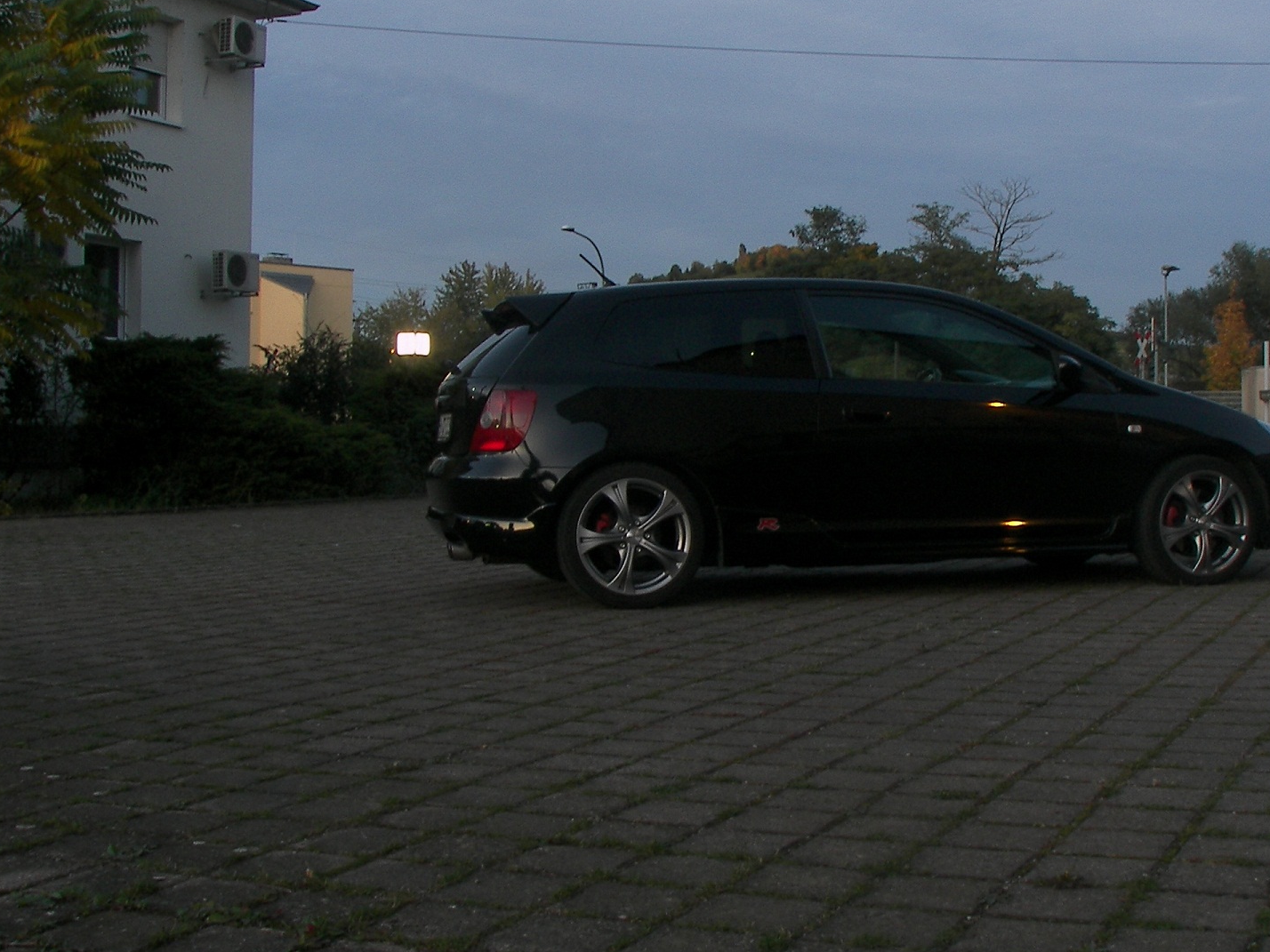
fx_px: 1798
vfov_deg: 29.7
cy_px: 441
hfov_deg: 38.4
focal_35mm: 49
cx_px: 862
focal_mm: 6
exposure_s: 2
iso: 50
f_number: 5.6
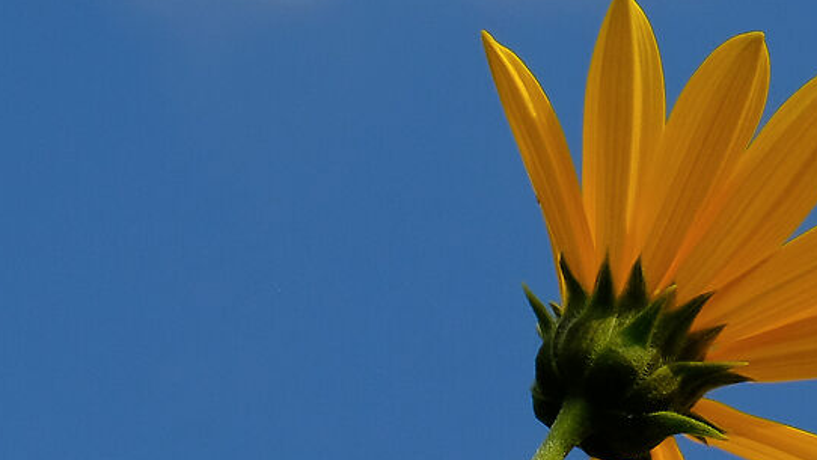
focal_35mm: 385
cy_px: 65
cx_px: 1426
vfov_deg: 3.2
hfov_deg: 5.5
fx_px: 8341
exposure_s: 1/350
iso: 200
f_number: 11
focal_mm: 55.6
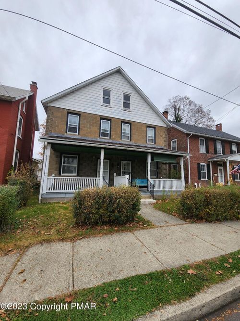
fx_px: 120
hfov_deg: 89.9
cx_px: 120
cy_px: 160
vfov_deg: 106.2
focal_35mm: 13
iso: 50
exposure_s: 1/395
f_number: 2.2
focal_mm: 2.2
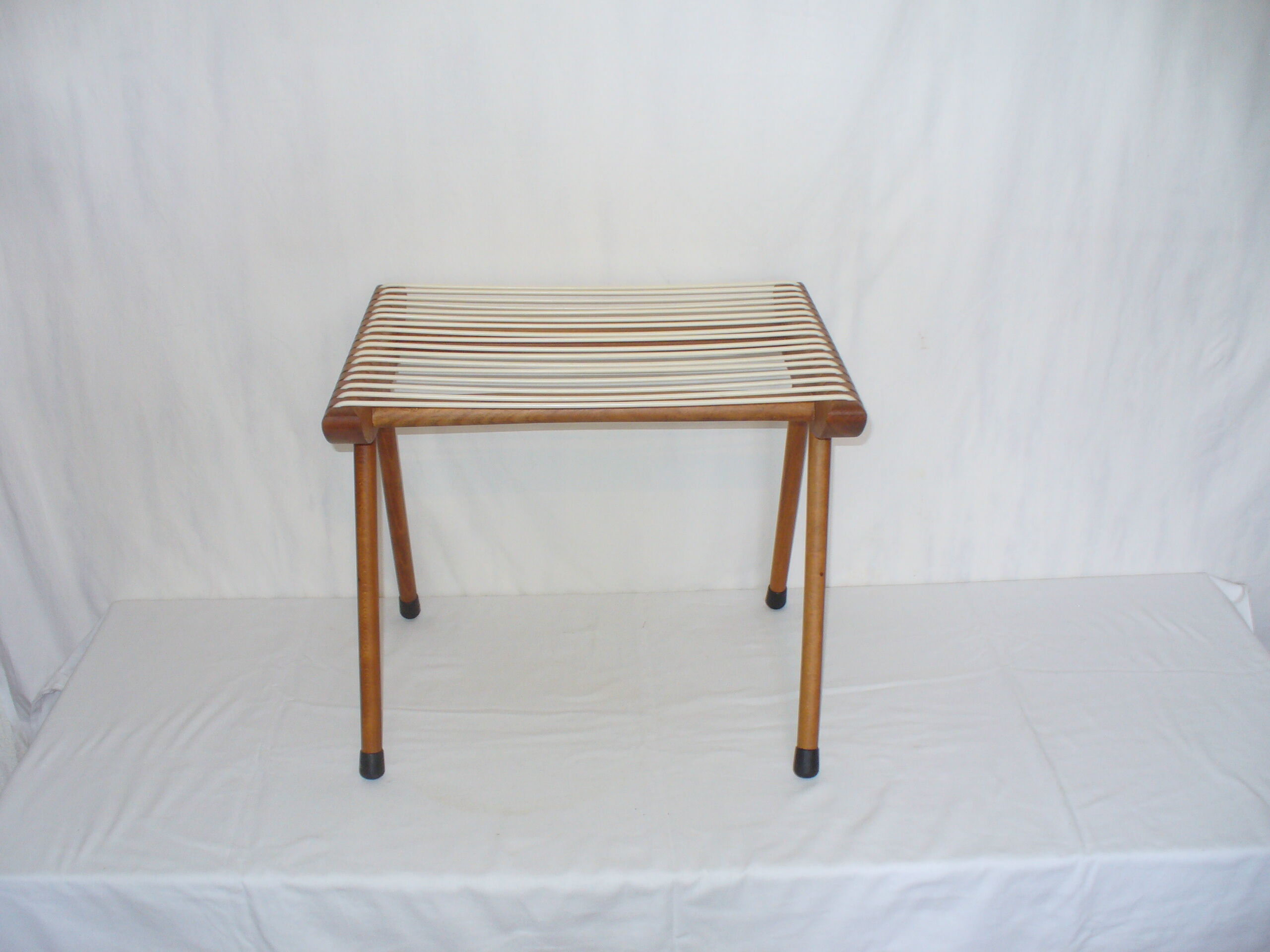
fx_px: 1357
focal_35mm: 37
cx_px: 635
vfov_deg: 38.7
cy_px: 476
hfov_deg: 50.1
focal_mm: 6.1
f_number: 2.8
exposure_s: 1/8
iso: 100
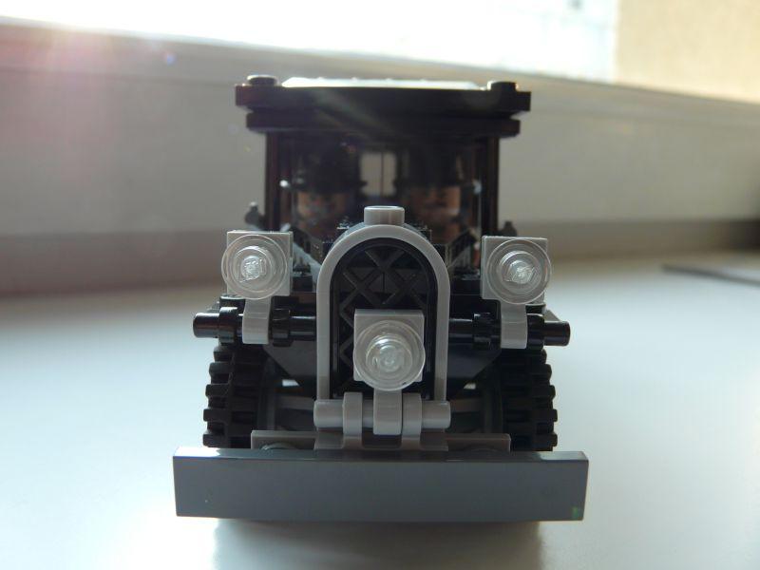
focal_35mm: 31
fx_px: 681
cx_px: 380
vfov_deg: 45.4
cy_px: 285
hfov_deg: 58.4
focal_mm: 5
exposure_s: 1/60
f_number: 2.8
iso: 100
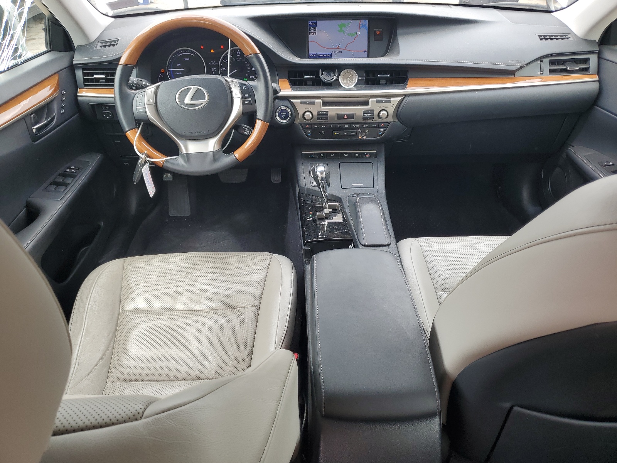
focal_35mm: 26
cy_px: 232
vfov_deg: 53.1
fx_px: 463
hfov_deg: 67.3
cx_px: 308
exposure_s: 1/270
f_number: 1.5
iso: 50
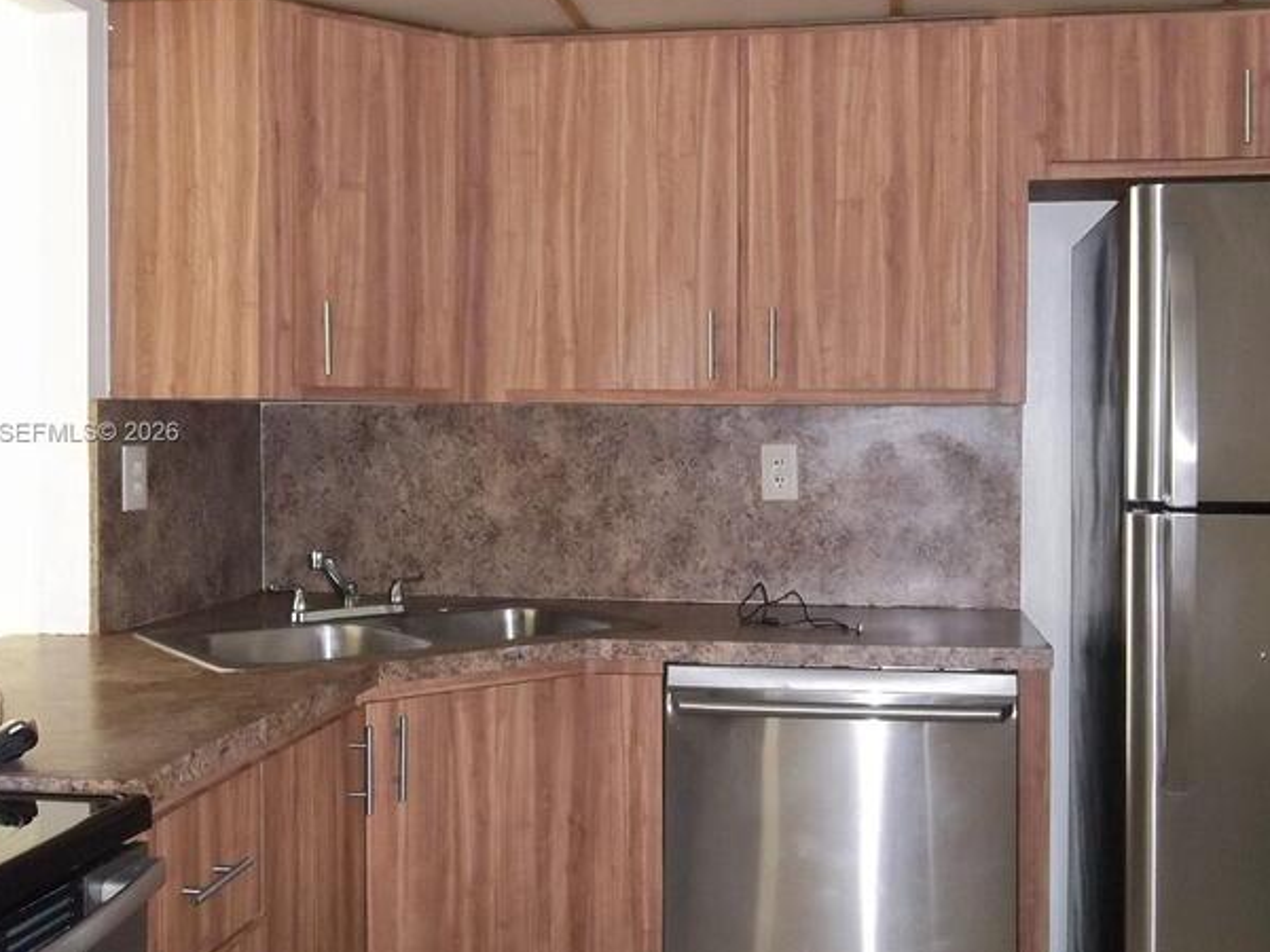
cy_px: 434
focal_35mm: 36
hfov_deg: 51.3
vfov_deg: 39.6
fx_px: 1321
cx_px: 696
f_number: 3.5
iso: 320
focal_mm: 4.9
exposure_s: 1/30
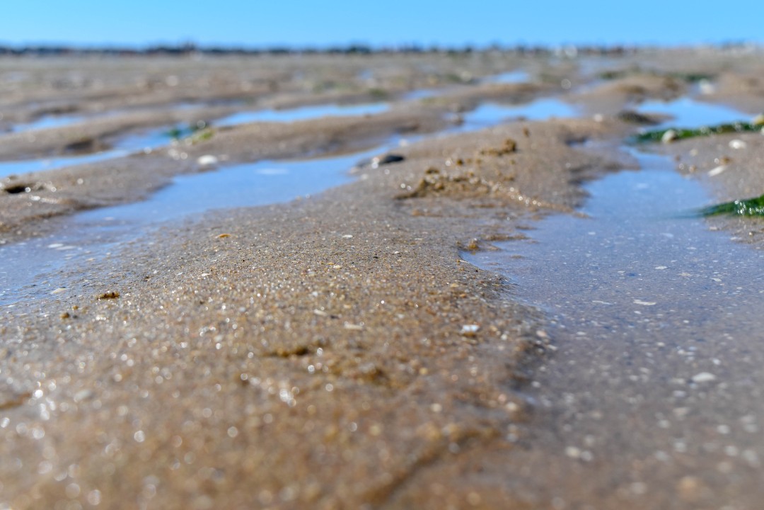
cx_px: 382
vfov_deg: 26.5
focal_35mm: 51
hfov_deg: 38.9
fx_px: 1082
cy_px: 255
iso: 400
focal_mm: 34
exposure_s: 1/1600
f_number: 6.3
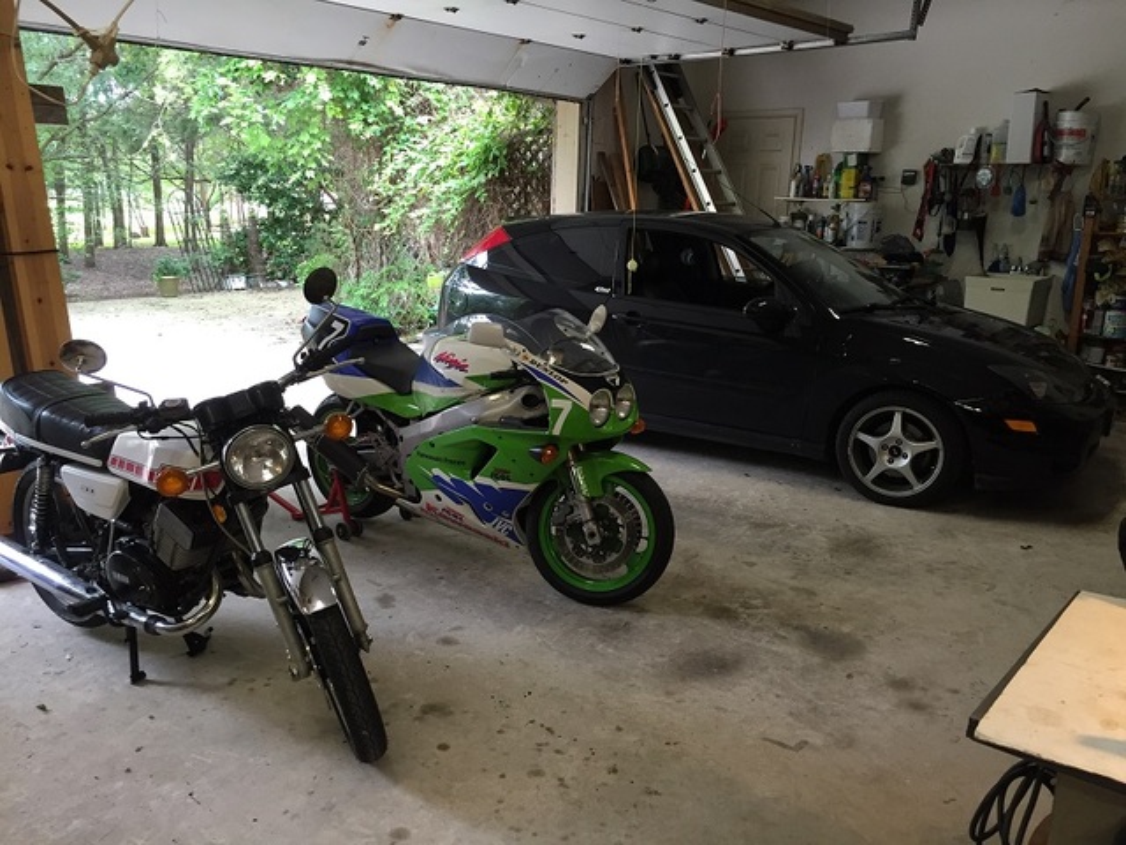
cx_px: 563
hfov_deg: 61.7
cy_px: 422
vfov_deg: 48.2
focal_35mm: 29
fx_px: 943
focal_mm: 4.15
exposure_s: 1/30
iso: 50
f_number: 2.2
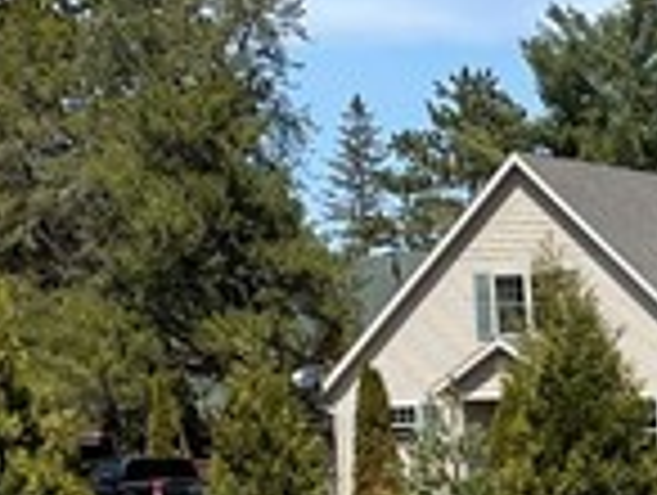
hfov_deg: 10.0
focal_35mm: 182
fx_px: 3460
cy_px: 675
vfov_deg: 8.1
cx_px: 1336
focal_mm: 4.2
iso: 32
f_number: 1.6
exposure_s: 1/3401
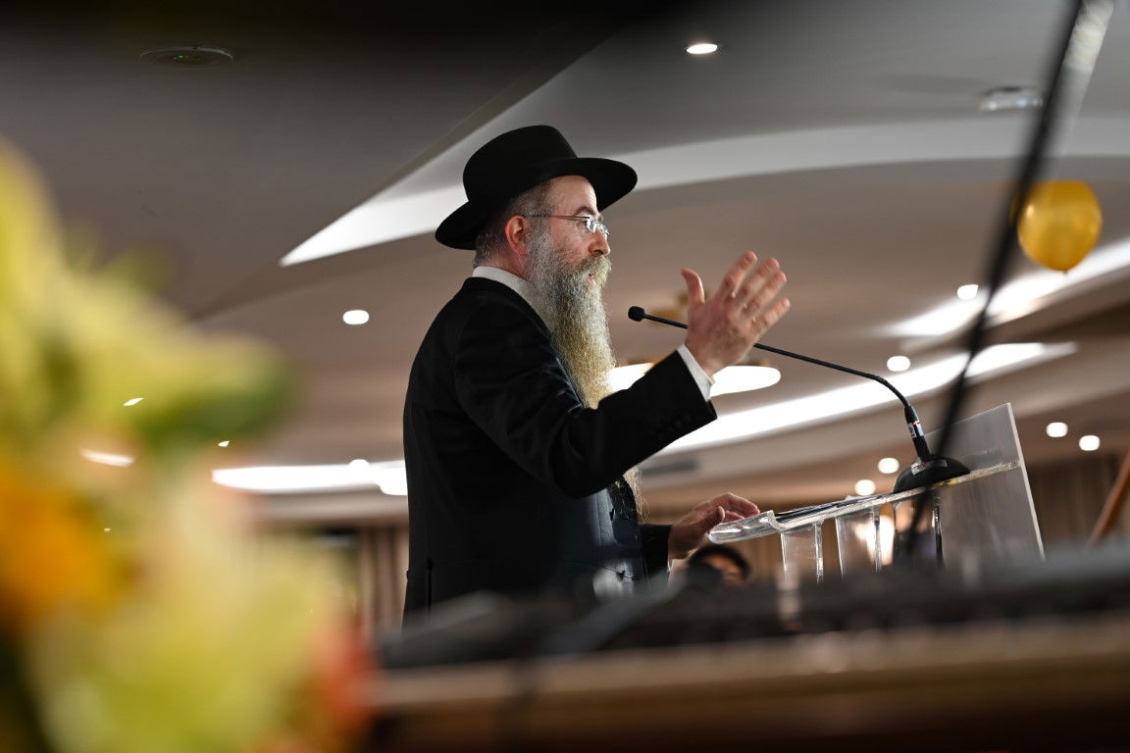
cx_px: 565
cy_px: 376
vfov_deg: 16.1
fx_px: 2668
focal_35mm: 85
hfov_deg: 23.9
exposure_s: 1/125
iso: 640
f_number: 2.8
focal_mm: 85
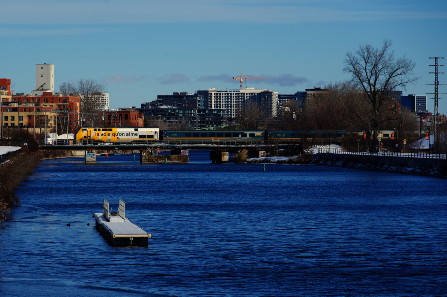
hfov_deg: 13.7
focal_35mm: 150
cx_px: 224
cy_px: 148
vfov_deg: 9.1
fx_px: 1861
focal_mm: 150
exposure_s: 1/640
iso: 200
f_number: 8
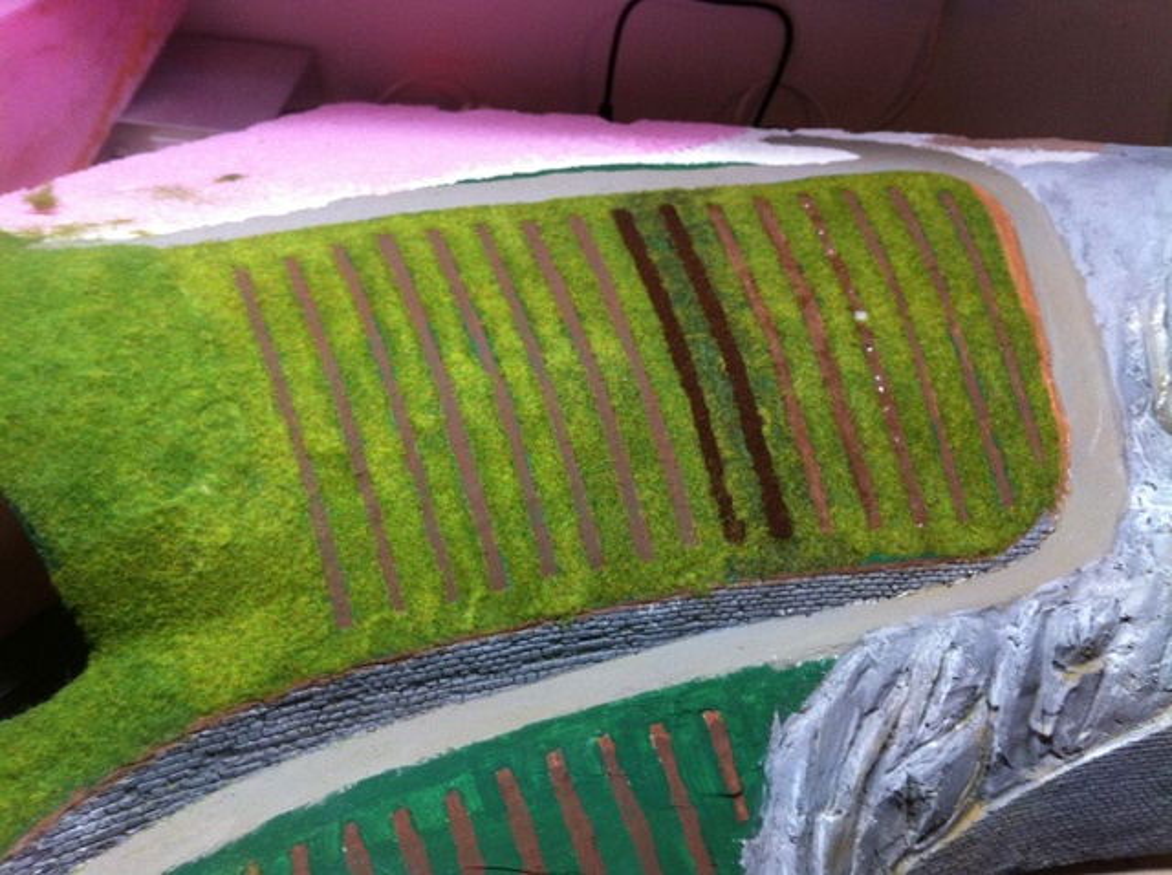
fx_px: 1183
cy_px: 438
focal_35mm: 35
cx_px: 586
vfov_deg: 40.6
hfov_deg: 52.7
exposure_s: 1/15
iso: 125
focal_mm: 3.85
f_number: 2.8
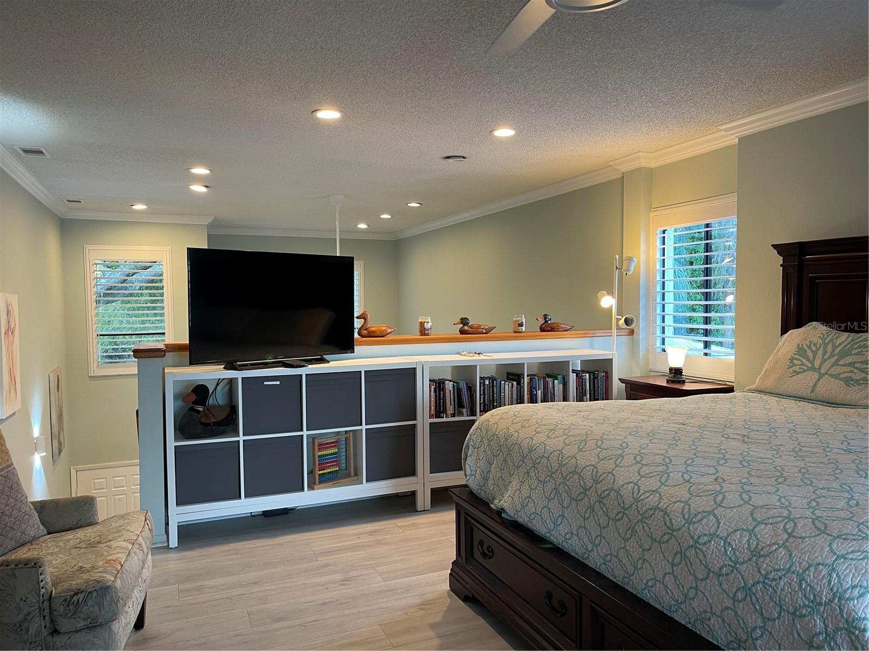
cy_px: 326
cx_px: 434
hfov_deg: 69.4
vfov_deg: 54.9
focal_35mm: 25
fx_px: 628
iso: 125
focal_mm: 5.1
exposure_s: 1/60
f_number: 1.6
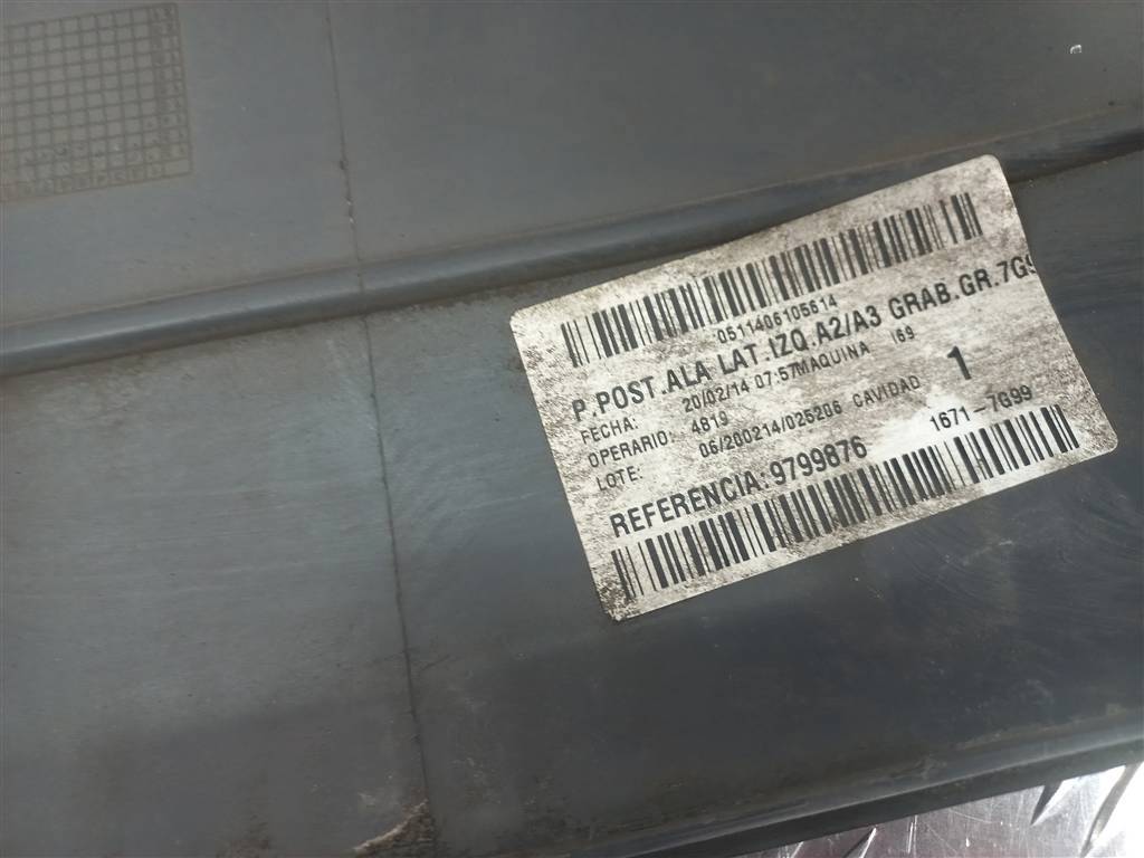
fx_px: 826
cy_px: 429
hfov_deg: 69.4
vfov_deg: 54.9
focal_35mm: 25
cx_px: 572
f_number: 1.8
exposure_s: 1/50
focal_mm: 4.6
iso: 125
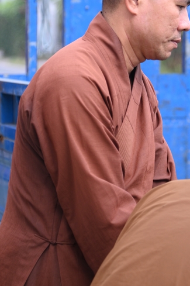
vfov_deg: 12.1
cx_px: 148
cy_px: 85
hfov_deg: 8.0
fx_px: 1349
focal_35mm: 170
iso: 400
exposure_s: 1/800
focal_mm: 85
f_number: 4
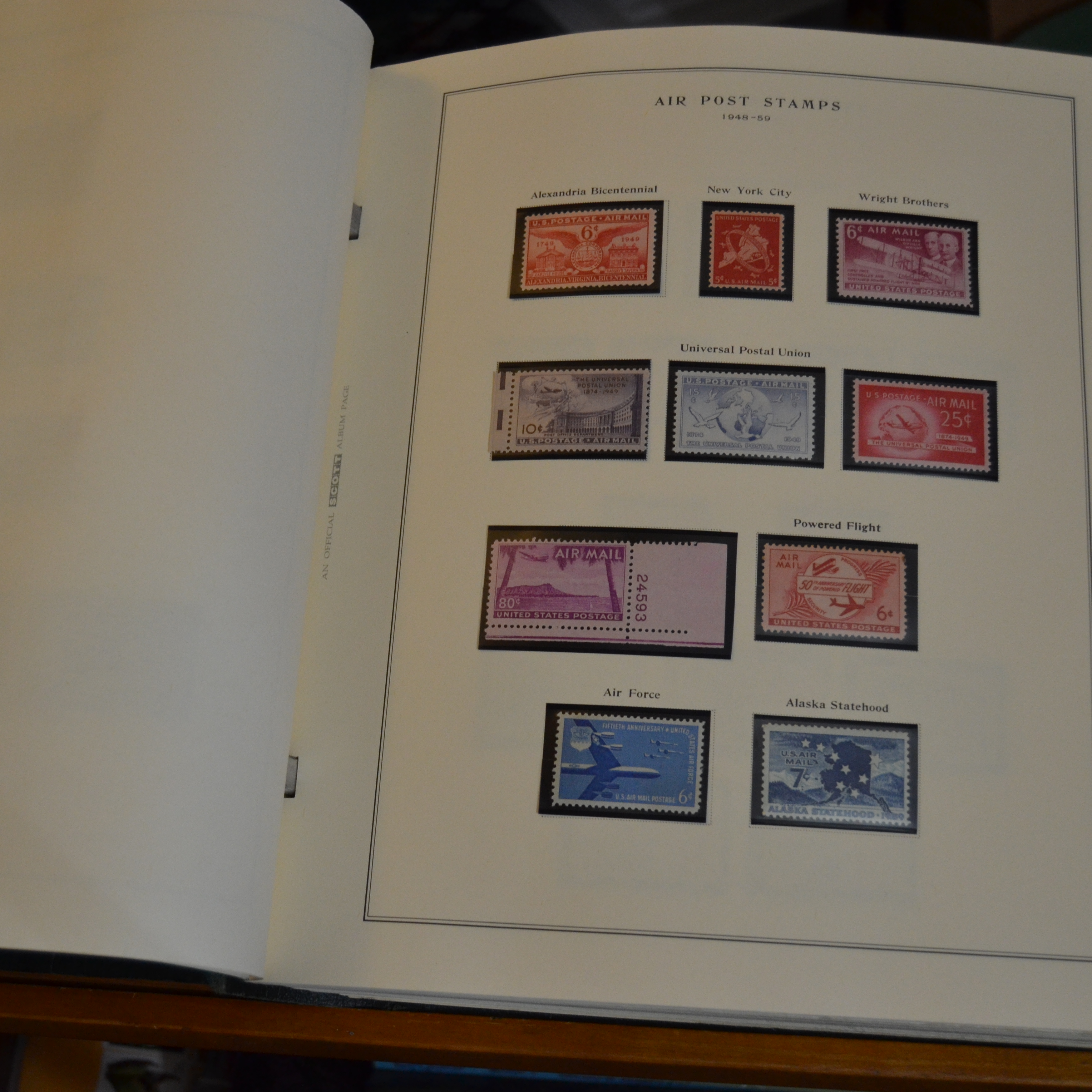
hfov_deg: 34.0
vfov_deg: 34.0
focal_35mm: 50
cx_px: 494
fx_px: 1785
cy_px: 545
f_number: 4
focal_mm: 26
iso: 900
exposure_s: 1/60
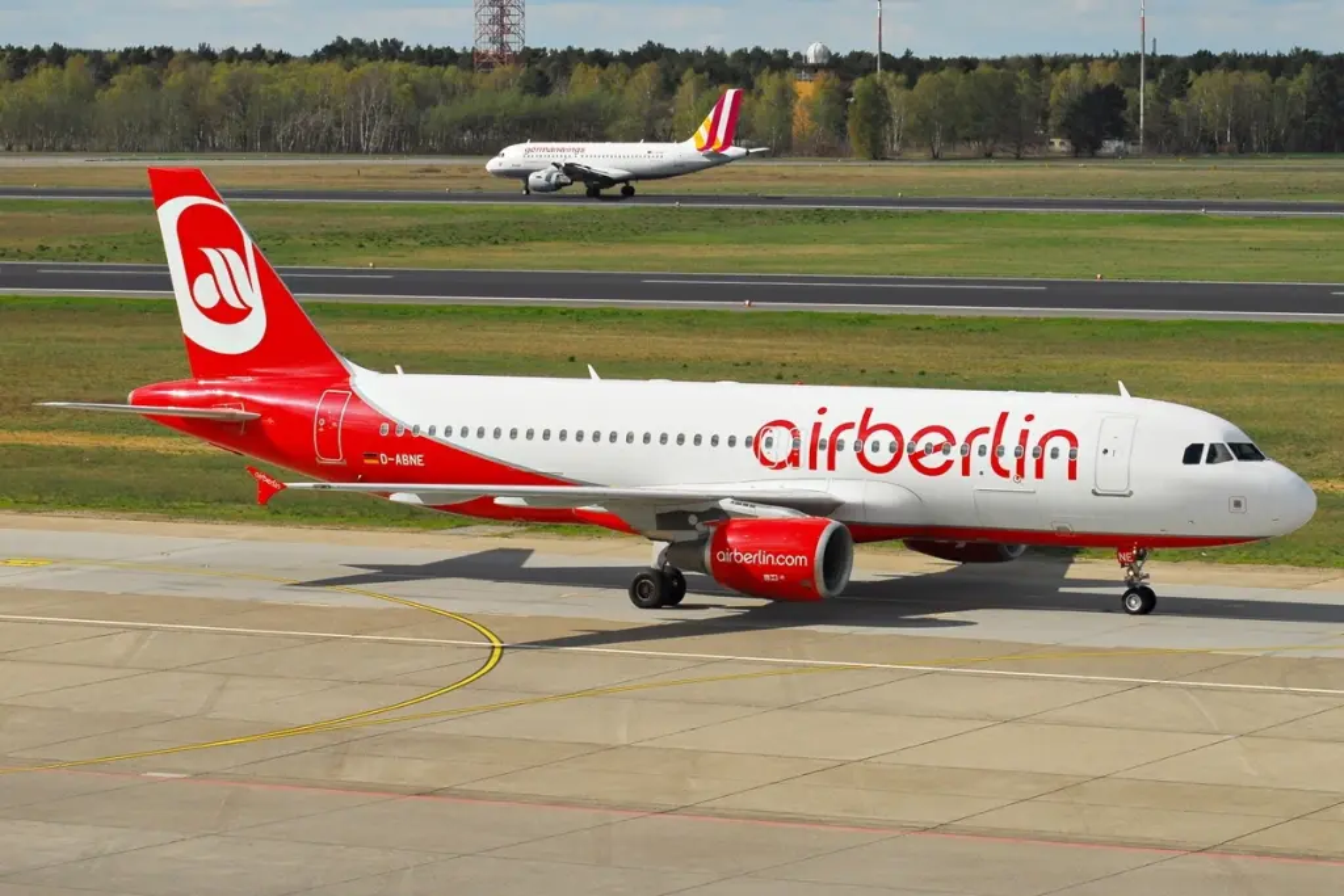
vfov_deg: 11.1
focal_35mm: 123
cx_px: 672
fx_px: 4592
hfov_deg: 16.7
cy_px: 448
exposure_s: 1/750
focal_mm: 82
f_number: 8
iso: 200
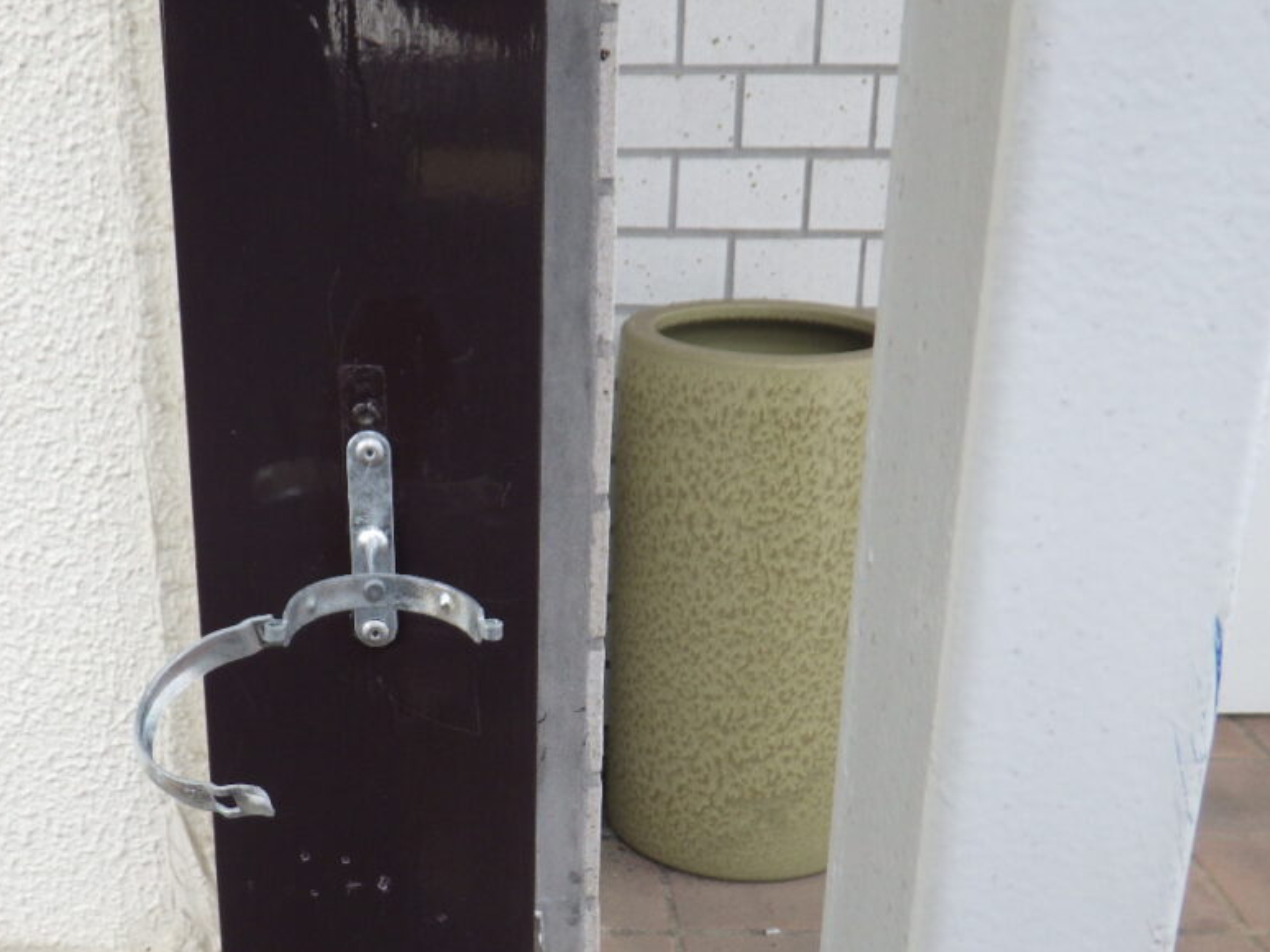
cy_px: 601
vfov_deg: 32.0
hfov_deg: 41.7
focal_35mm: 45
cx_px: 453
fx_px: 1650
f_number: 3.8
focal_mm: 6.1
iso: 125
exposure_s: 1/160
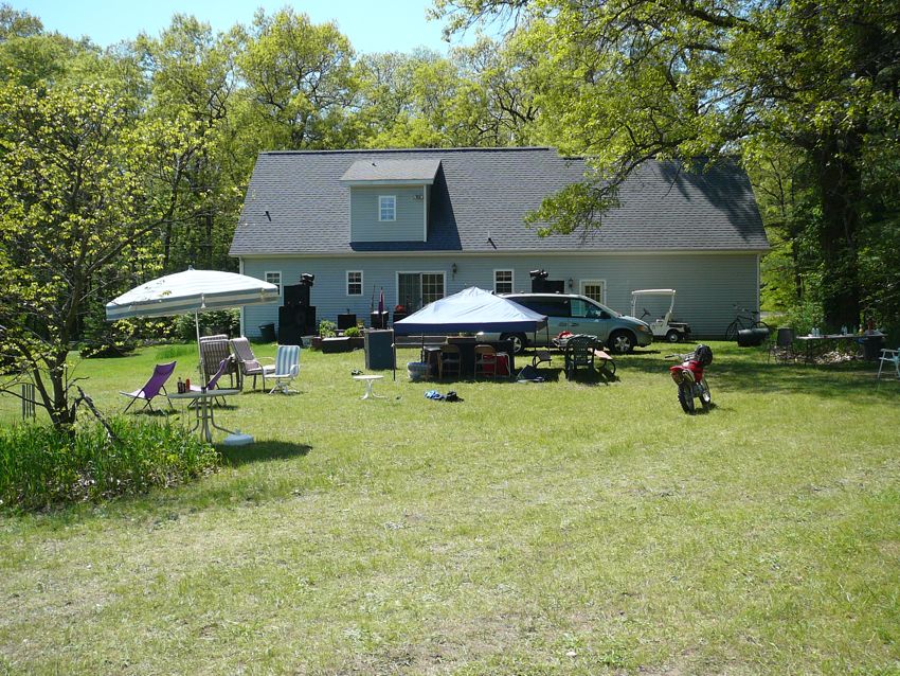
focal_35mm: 35
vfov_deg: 40.7
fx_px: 910
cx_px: 450
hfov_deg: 52.6
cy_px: 338
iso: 80
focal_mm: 5.2
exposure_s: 1/800
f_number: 2.8
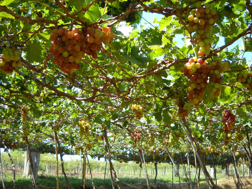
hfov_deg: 45.8
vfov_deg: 35.1
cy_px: 94
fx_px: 298
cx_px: 126
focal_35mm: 41
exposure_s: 1/218
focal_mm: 6.72
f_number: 3.1
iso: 64
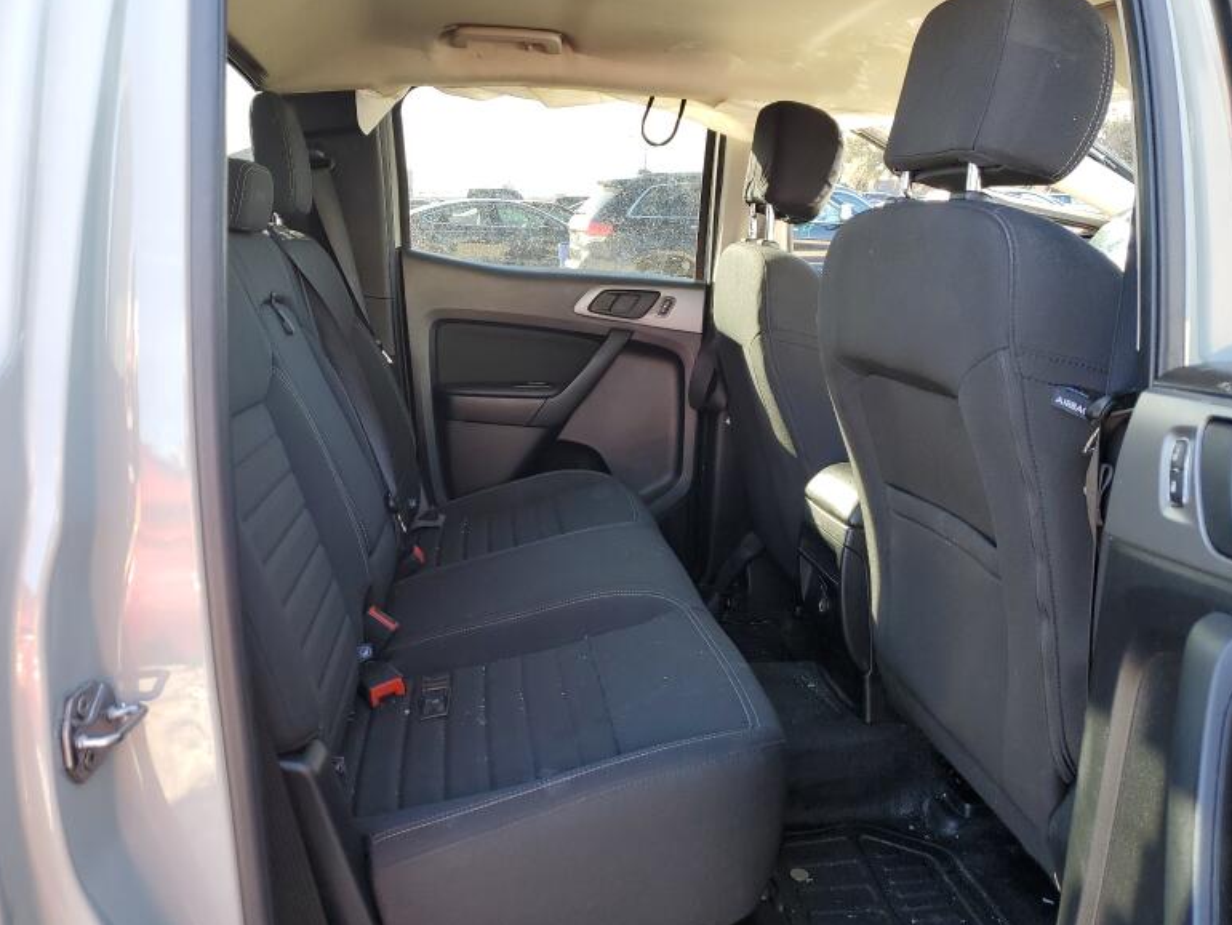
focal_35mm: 27
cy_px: 464
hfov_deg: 65.3
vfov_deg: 51.4
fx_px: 961
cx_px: 600
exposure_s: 1/135
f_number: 1.5
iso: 50
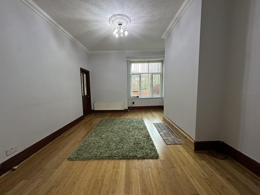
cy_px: 98
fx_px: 105
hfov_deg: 102.1
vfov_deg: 85.7
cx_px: 130
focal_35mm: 14
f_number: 2.2
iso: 400
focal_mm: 2.22
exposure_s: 1/50
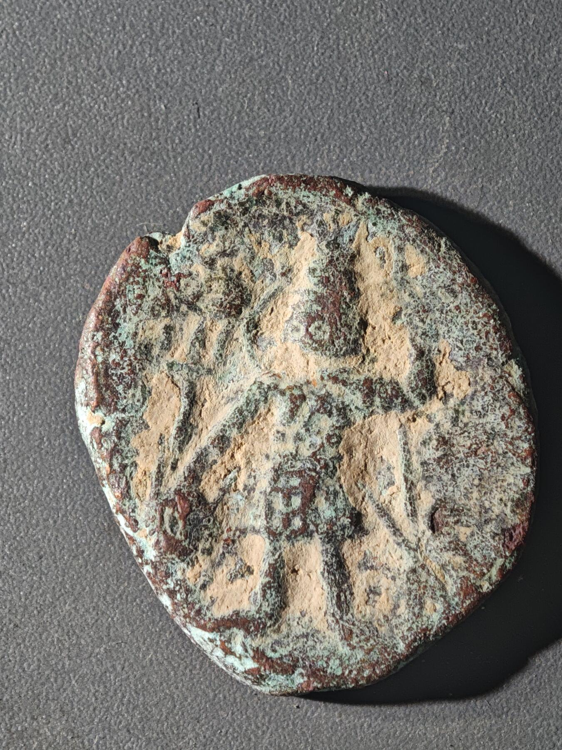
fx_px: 2251
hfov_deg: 14.2
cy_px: 375
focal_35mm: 104
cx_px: 281
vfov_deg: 18.9
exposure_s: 1/100
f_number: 2
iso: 100
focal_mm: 9
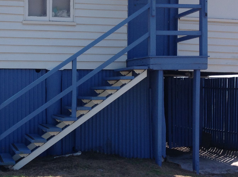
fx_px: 467
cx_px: 56
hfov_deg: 28.1
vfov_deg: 21.6
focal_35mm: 68
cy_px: 92
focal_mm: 4.28
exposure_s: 1/1043
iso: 50
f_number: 2.4
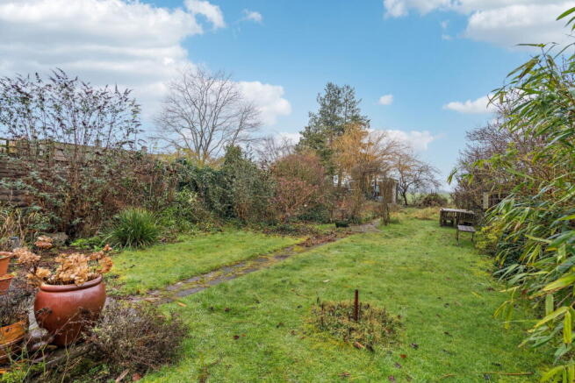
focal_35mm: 16
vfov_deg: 73.8
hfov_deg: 96.7
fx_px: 256
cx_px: 288
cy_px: 192
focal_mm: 16
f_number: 5.6
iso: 200
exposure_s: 1/30
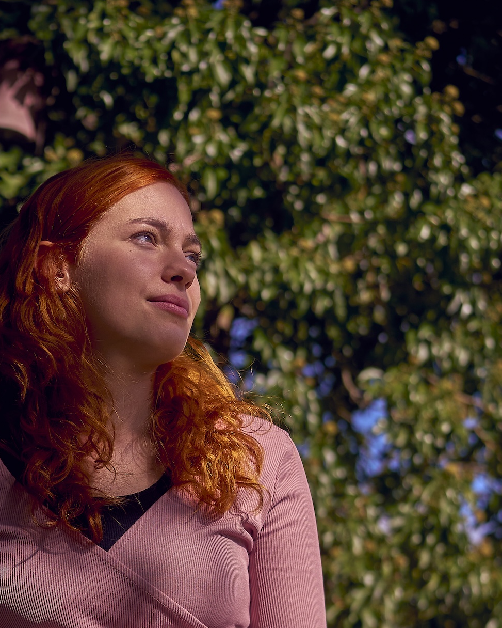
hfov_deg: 12.9
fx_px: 2210
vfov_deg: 15.8
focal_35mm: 119
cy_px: 658
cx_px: 112
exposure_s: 1/2500
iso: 100
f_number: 3.2
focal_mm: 55
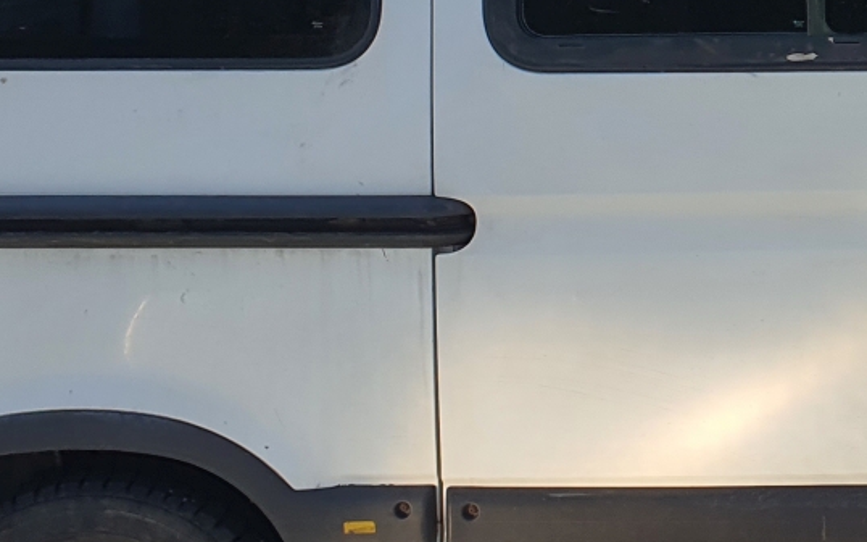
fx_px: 1937
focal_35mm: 82
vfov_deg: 15.6
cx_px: 1057
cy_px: -21
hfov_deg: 23.0
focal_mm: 4.3
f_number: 2.4
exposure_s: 1/1600
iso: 50
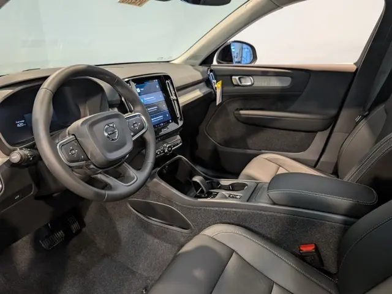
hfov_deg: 71.6
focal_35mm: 24
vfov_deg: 56.9
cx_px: 196
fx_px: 272
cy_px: 147
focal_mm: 6.9
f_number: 1.68
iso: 199
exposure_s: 1/40
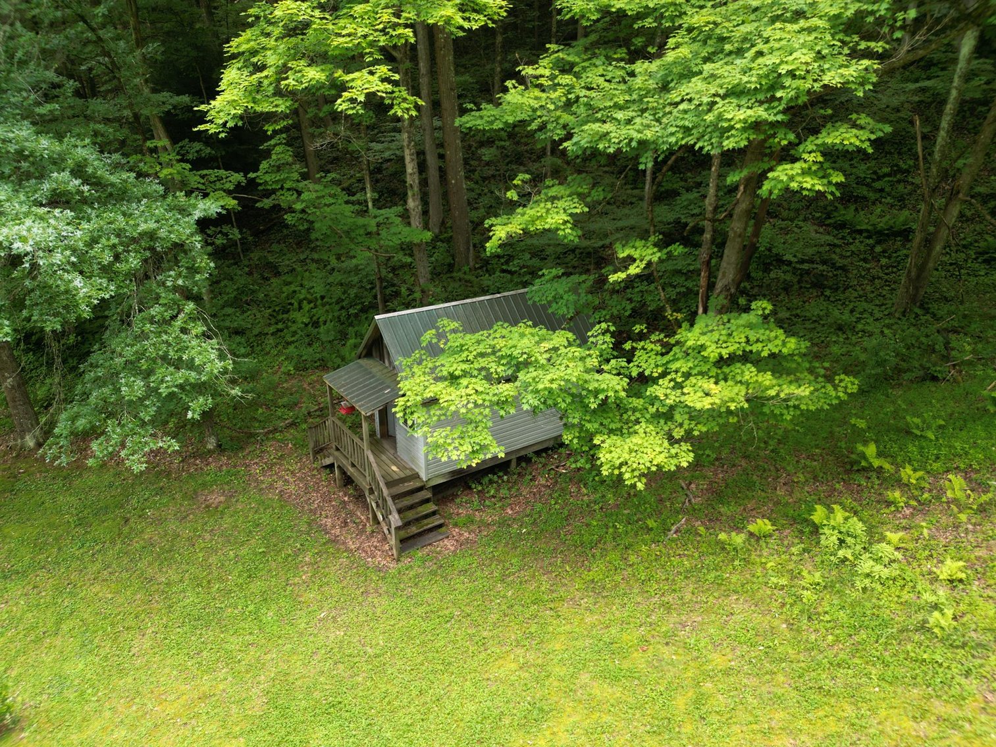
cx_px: 498
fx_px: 691
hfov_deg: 71.6
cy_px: 374
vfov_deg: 56.8
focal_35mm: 24
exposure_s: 1/125
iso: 100
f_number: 1.7
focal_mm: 6.72
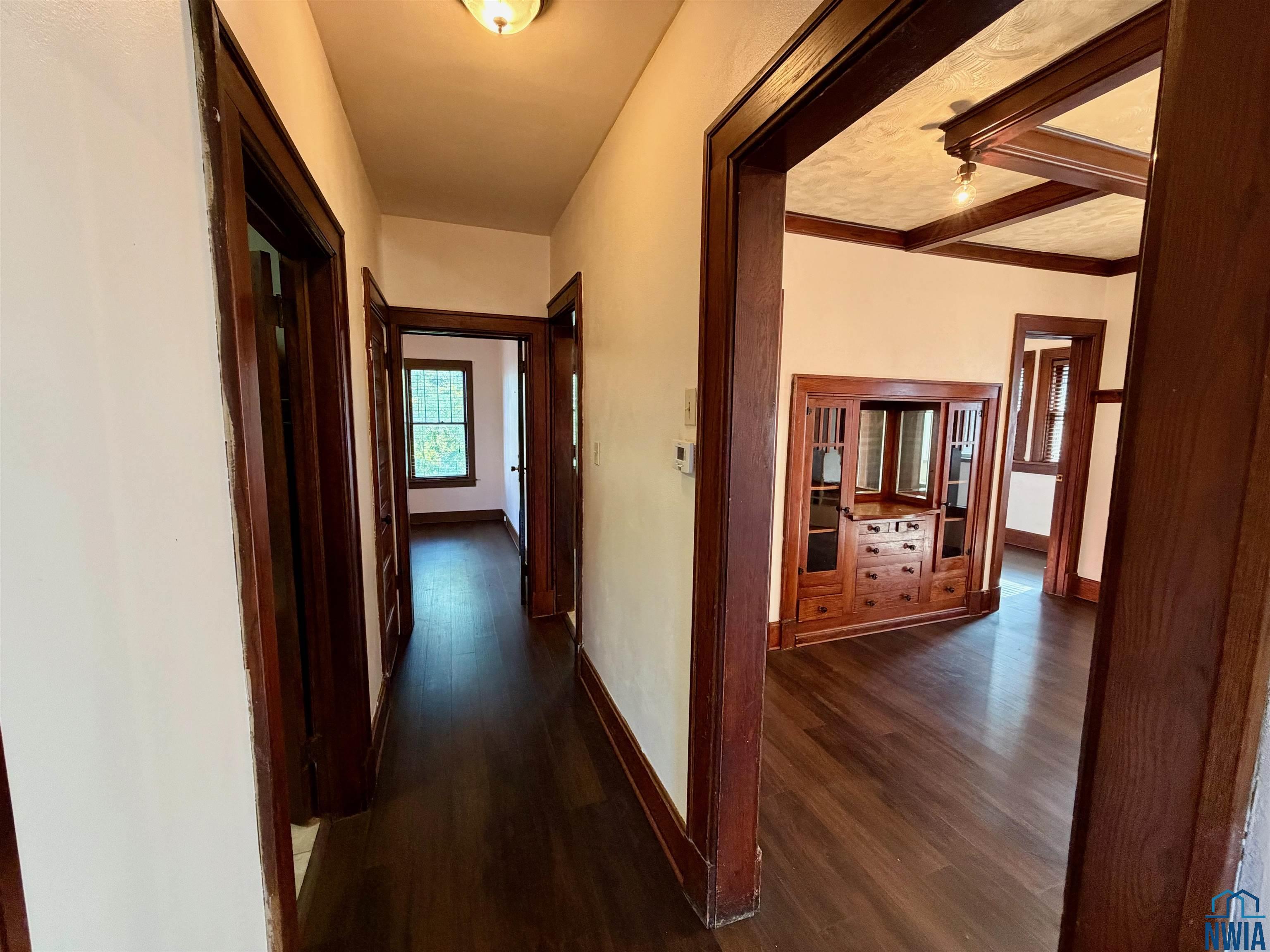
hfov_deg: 102.1
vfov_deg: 85.7
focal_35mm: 14
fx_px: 514
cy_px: 476
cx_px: 635
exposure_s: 1/60
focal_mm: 2.22
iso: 400
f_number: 2.2
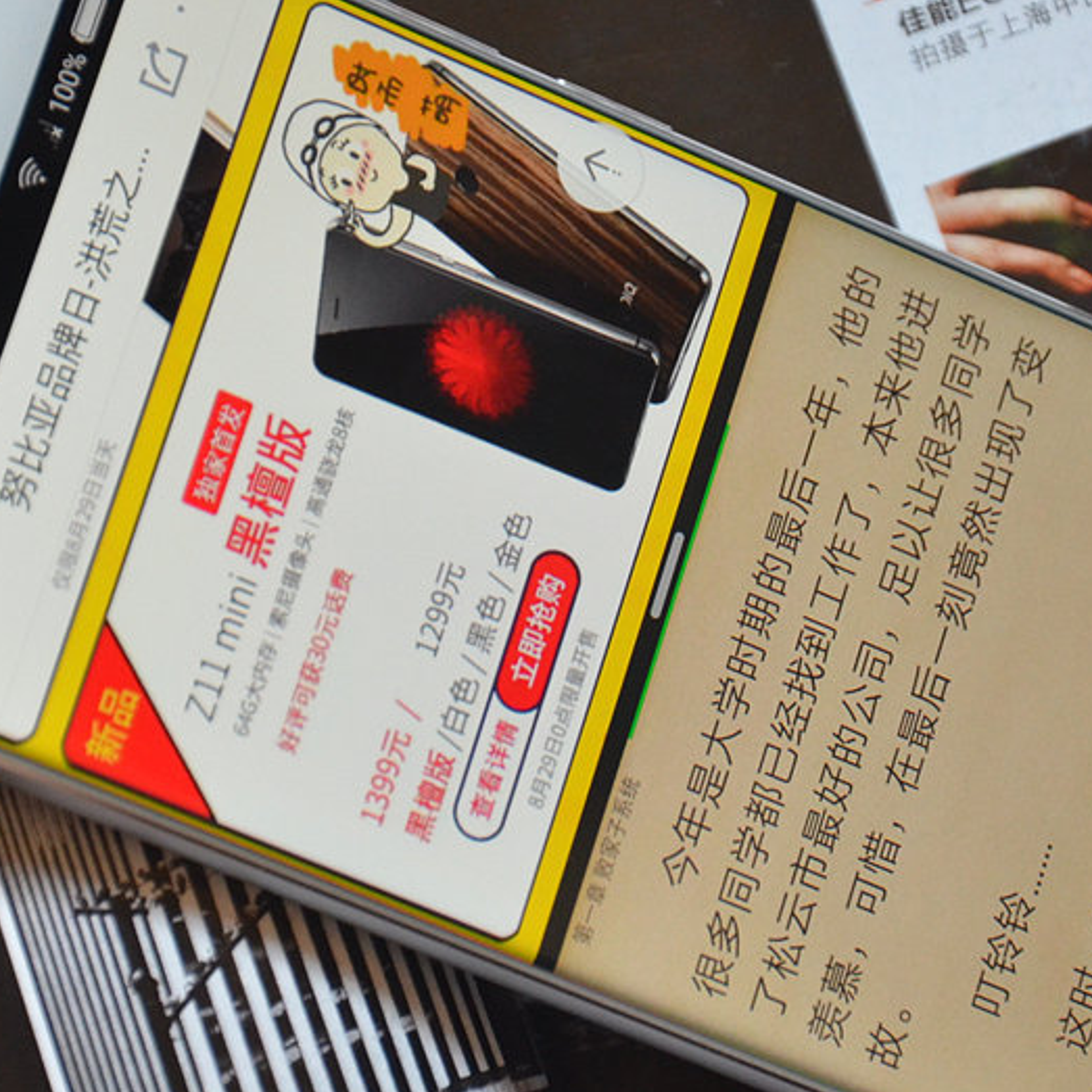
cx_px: 453
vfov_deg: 7.1
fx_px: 8850
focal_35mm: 248
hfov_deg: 7.1
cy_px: 543
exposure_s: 1/40
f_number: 5.6
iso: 1600
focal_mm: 85
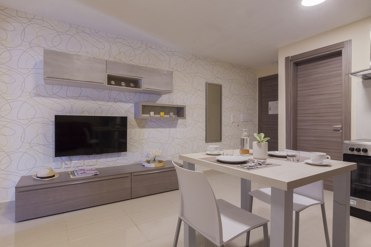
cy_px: 124
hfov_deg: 90.1
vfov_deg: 67.2
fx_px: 185
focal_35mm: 18
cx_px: 186
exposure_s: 1/2.5
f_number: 14
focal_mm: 12
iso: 200
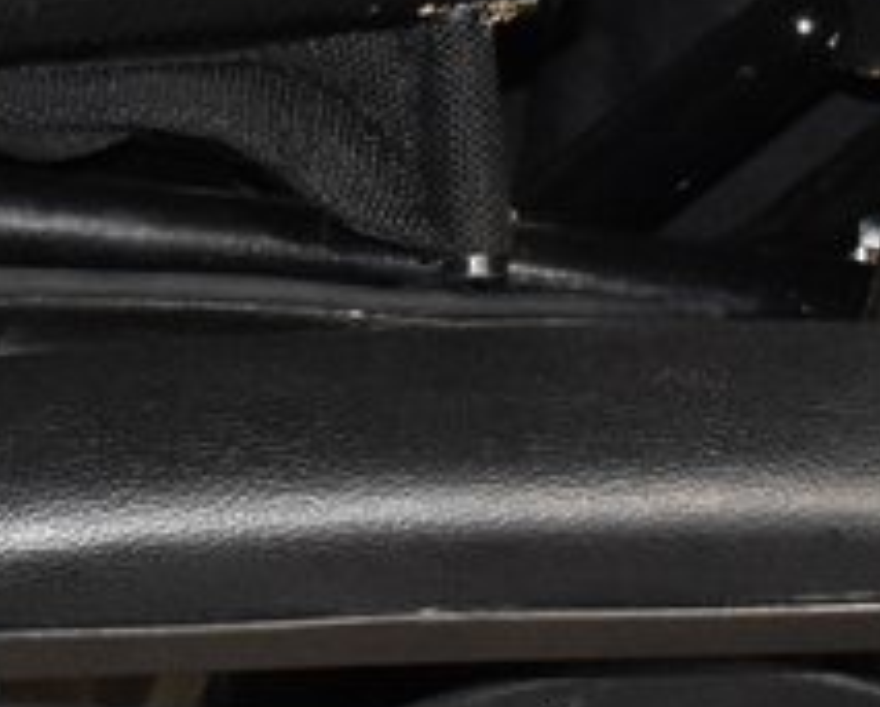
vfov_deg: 5.3
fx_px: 7615
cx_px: 23
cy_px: 229
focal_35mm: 292
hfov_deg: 6.6
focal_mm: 26
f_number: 4
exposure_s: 1/60
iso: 2200
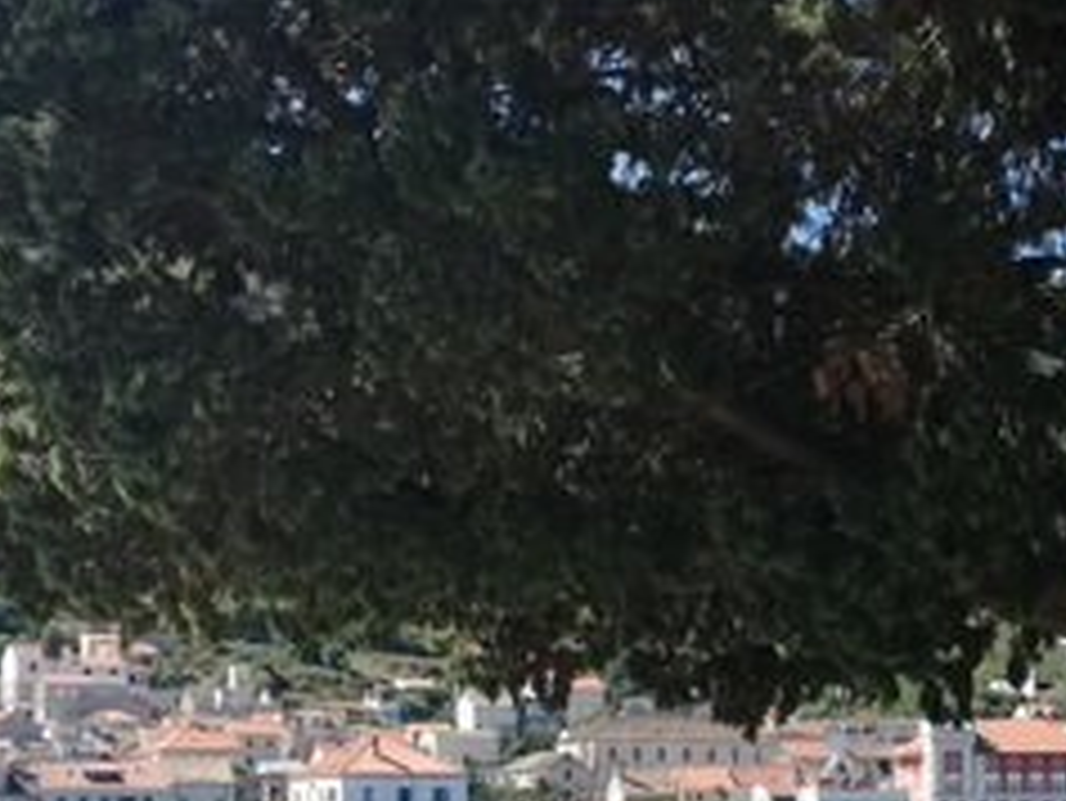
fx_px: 2804
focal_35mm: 91
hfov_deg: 21.3
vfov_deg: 16.1
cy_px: 693
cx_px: 841
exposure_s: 1/753
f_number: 2
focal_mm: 3.79
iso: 50
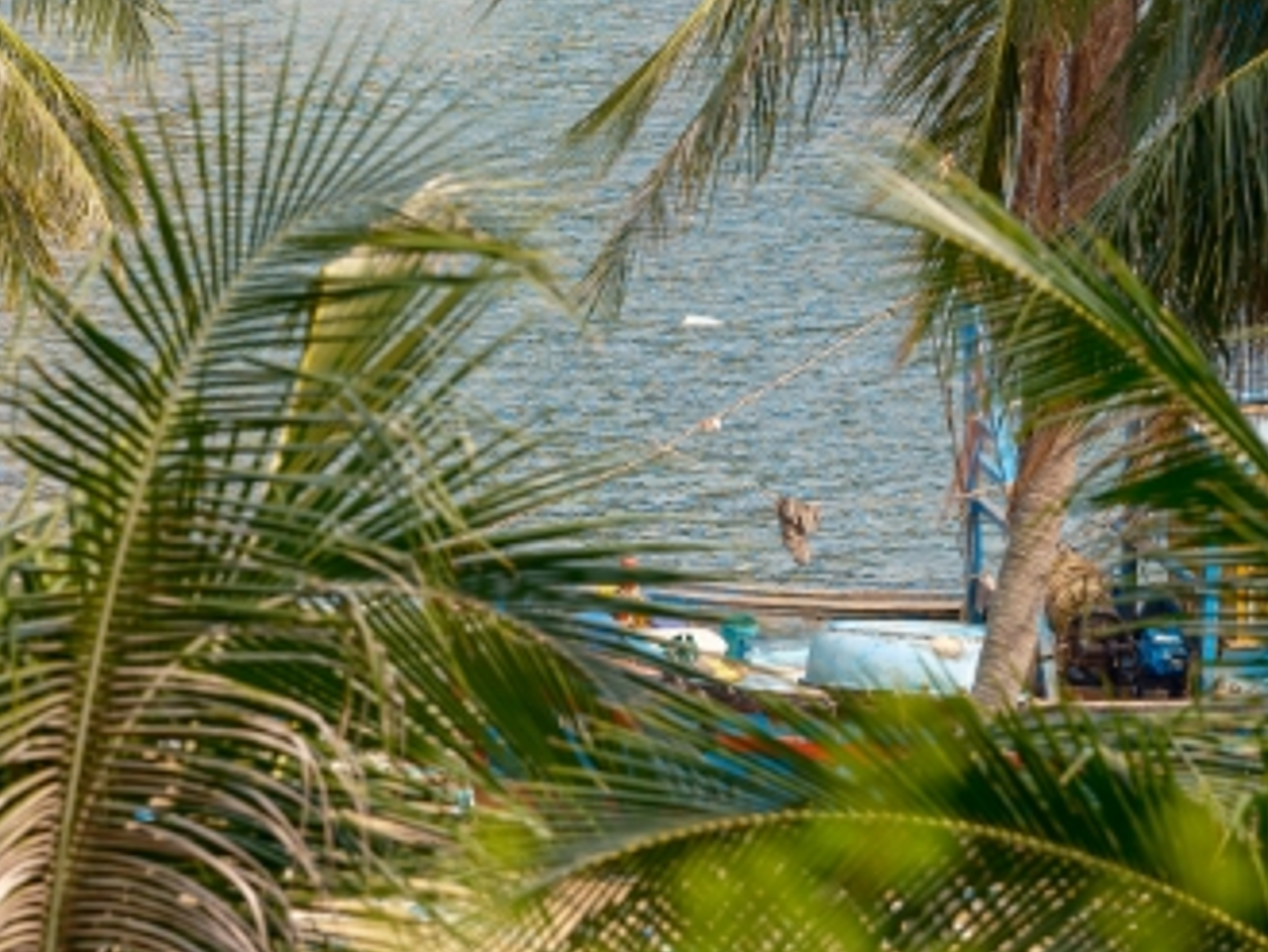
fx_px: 14548
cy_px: -187
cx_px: 397
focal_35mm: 397
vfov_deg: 3.7
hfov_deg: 5.0
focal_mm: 110
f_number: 4
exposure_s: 1/420
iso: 200
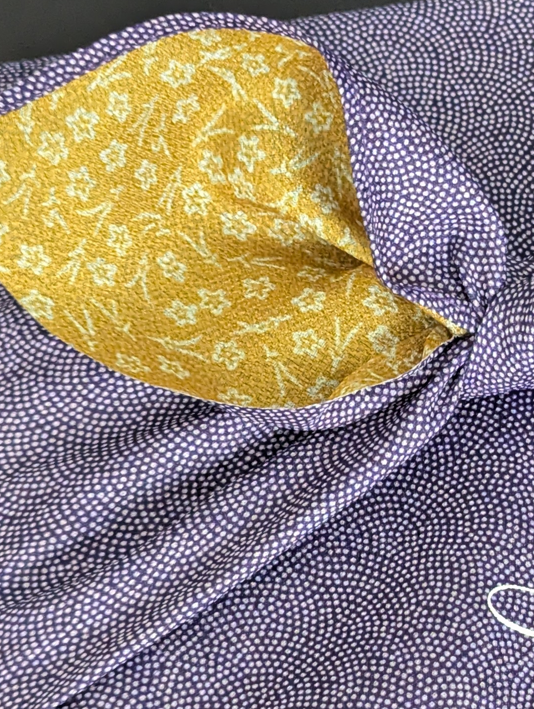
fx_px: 2811
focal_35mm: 137
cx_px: 559
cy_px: 505
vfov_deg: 14.3
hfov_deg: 10.7
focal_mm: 6.81
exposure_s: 1/23.8
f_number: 1.85
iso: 652
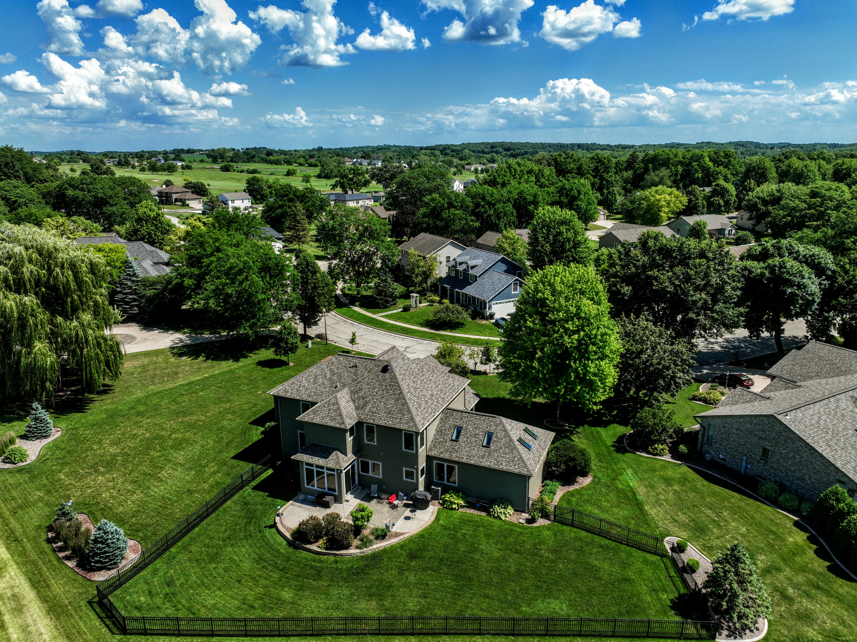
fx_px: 594
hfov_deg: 71.6
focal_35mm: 24
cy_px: 321
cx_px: 428
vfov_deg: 56.8
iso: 120
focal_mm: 12.29
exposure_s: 1/2000
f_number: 2.8
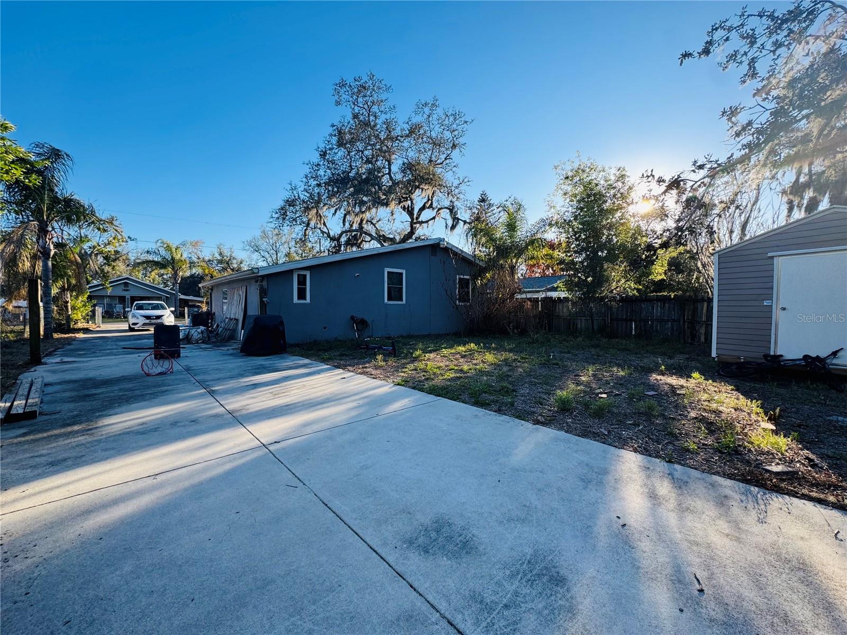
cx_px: 424
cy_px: 318
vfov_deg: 85.7
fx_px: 343
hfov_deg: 102.1
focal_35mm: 14
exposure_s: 1/329
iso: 40
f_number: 2.2
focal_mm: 2.22
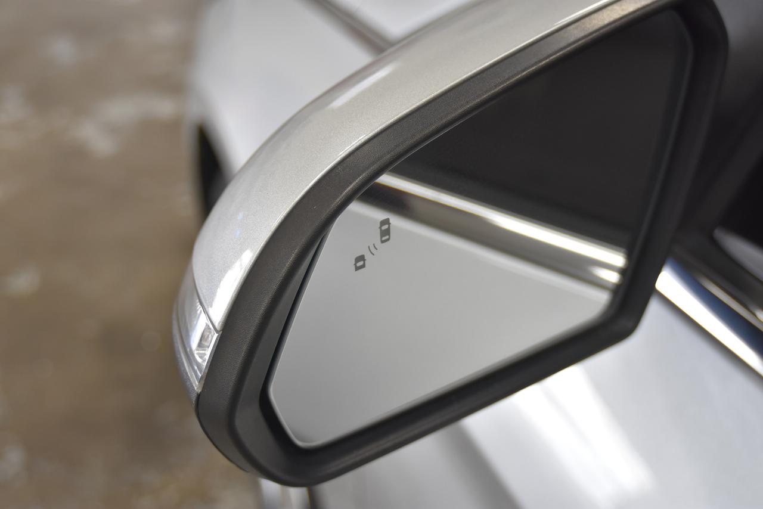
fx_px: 1017
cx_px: 382
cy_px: 254
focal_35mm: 48
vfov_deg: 28.1
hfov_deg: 41.1
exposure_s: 1/80
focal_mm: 32
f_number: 4.5
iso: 800
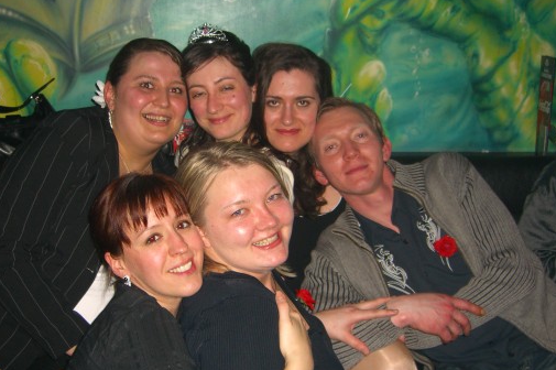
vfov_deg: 28.6
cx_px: 231
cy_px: 198
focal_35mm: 47
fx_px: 725
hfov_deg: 41.8
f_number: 2.8
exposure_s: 1/60
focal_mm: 7.9
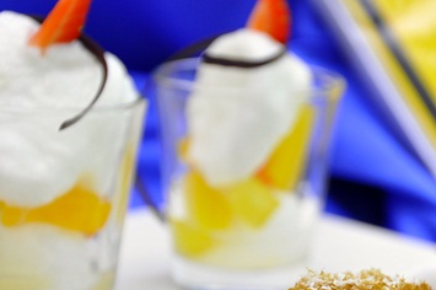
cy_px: 237
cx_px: 341
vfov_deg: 7.1
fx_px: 2323
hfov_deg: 10.7
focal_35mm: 192
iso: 800
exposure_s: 1/100
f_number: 5.3
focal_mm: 70
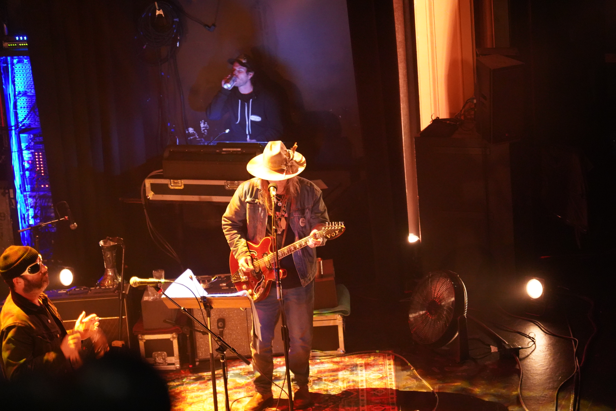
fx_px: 1797
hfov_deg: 19.5
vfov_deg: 13.0
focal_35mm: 105
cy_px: 206
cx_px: 308
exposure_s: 1/20
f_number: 4
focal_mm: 105
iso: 12800
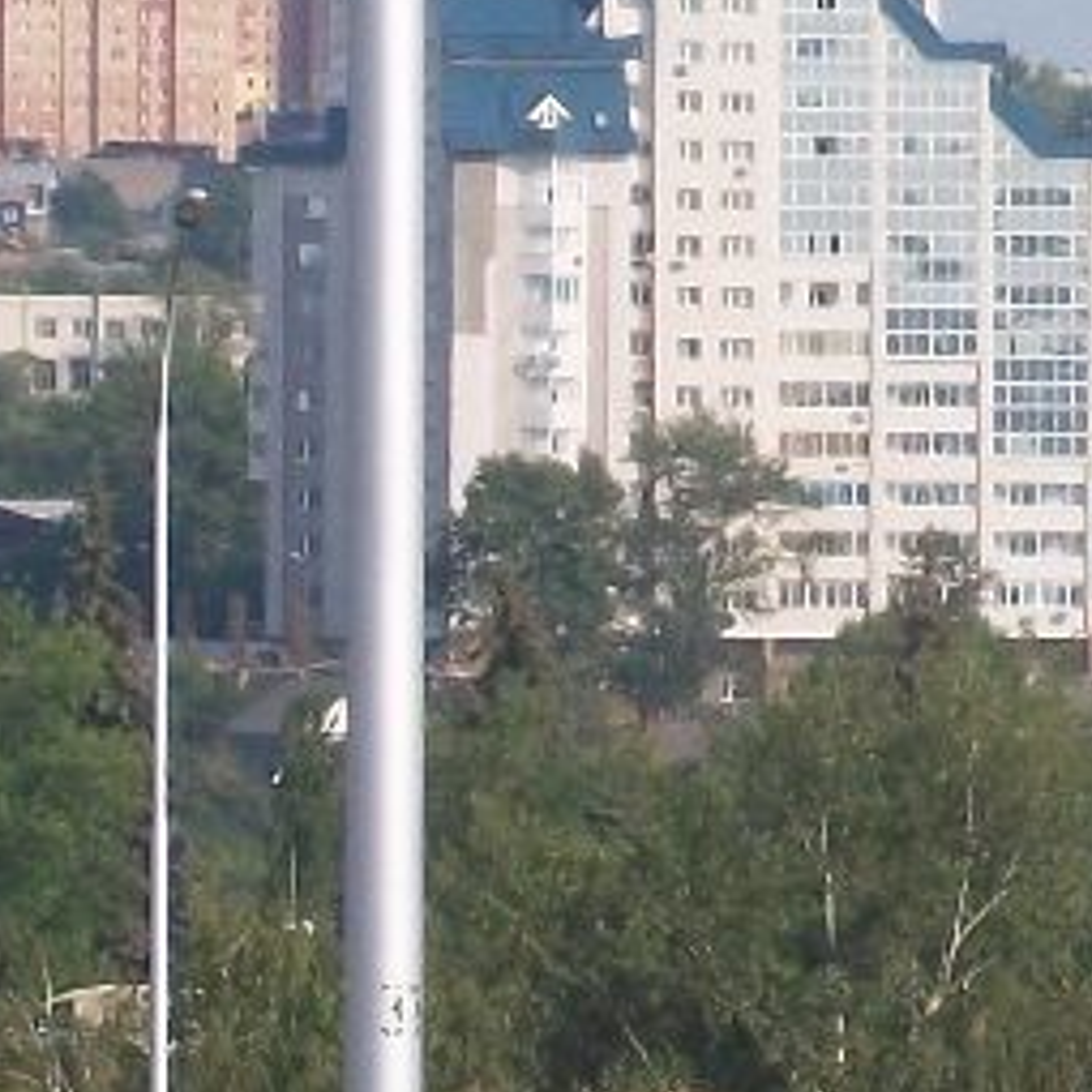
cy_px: 381
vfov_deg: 3.7
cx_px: 1469
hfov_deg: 3.6
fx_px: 17131
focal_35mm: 480
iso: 80
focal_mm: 18
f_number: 4.8
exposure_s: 1/500
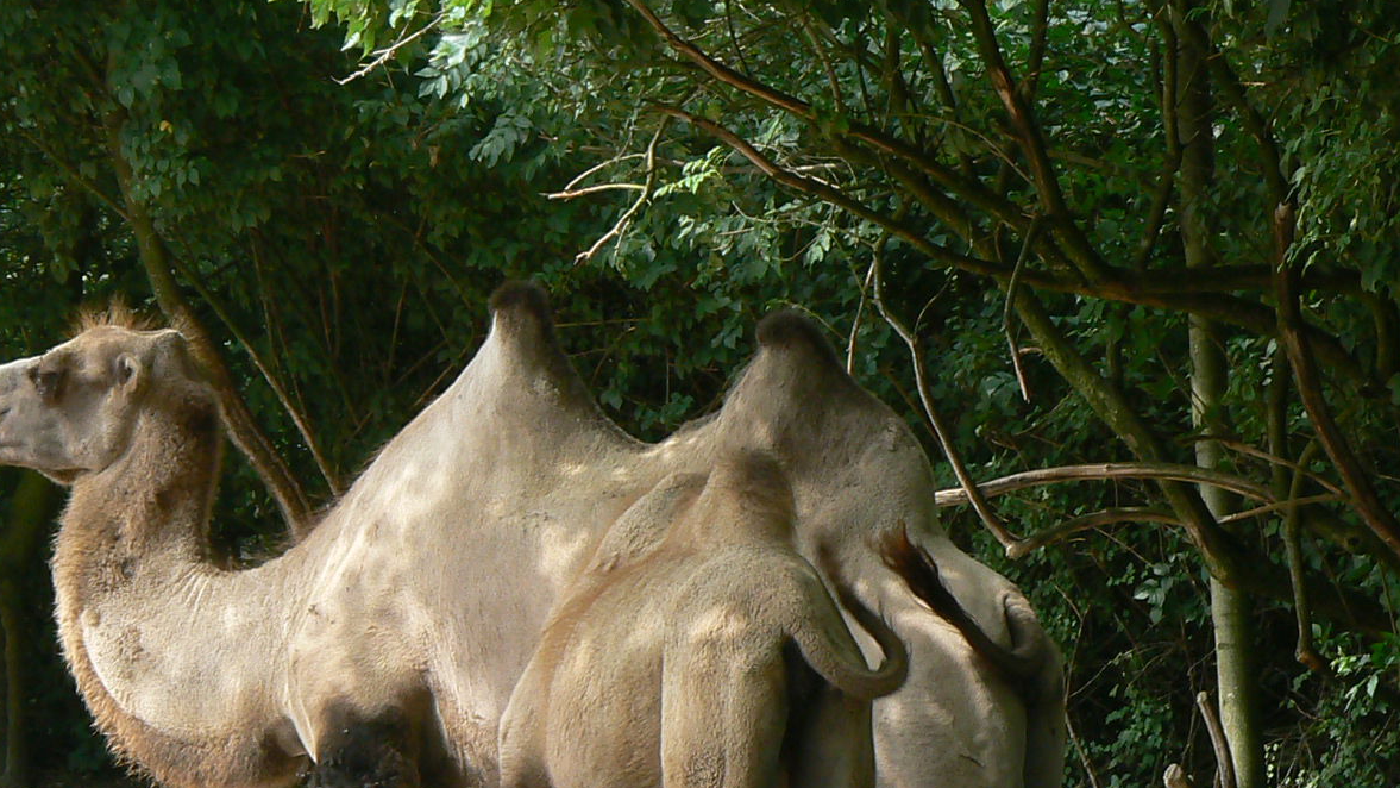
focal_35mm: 228
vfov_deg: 5.3
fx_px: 8464
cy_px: 700
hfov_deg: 9.5
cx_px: 516
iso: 100
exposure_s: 1/100
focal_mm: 18.6
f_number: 5.6
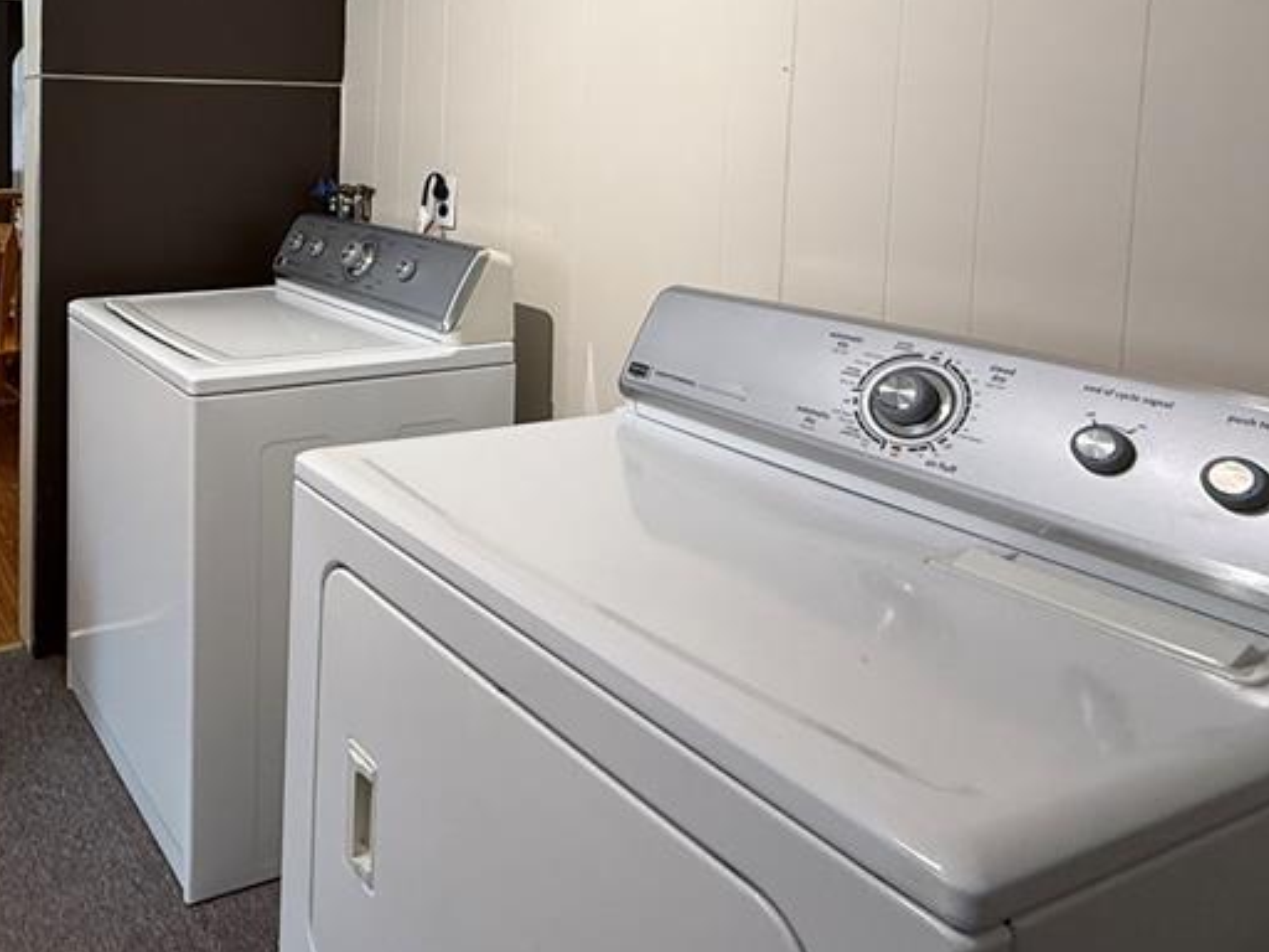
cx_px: 164
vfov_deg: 46.9
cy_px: 183
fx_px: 1026
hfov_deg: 56.2
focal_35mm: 28
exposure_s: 1/60
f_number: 2.2
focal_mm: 2.22
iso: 250
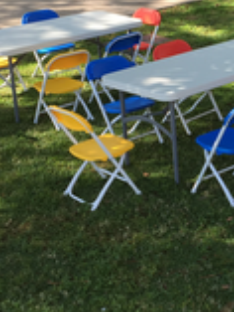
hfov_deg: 19.2
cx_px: 252
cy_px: 121
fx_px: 666
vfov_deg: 26.2
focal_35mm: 74
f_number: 2.2
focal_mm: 4.15
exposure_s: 1/384
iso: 32
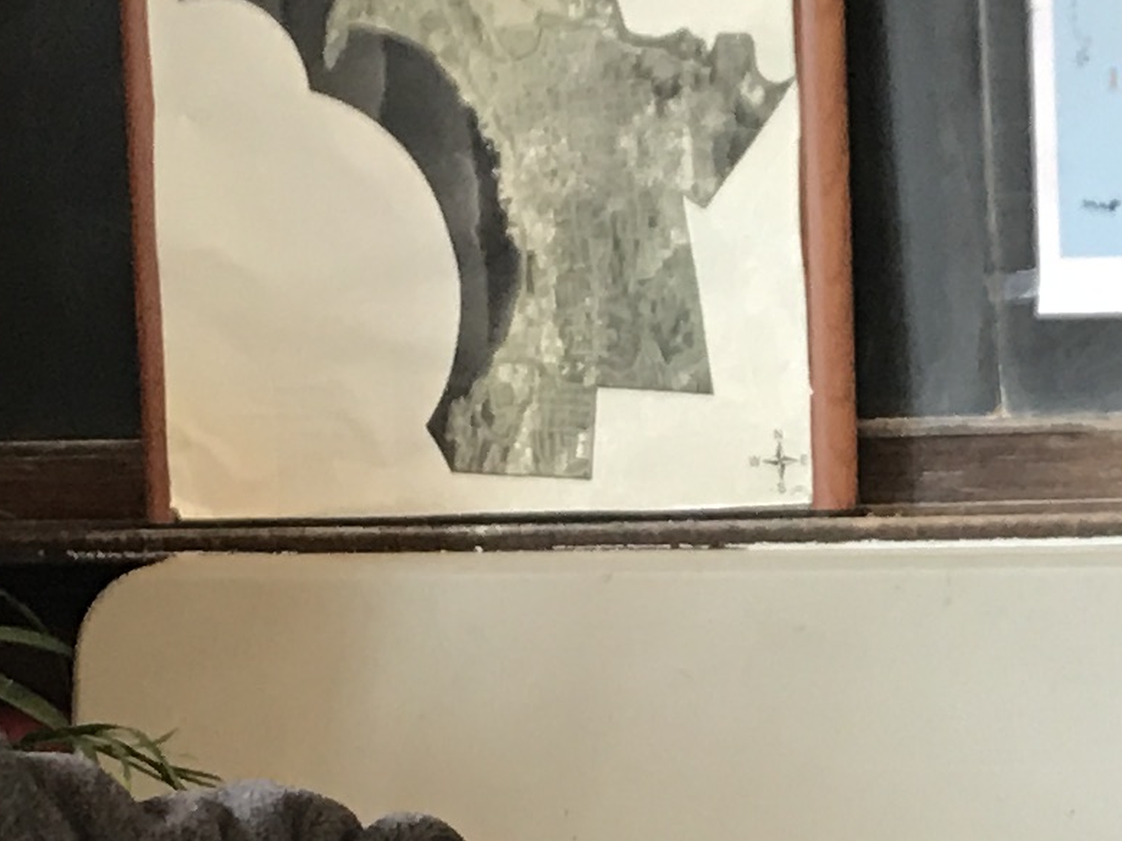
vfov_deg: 10.1
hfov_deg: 13.5
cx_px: 994
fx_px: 4699
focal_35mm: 145
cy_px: 968
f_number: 1.8
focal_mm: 3.99
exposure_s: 1/17
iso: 40
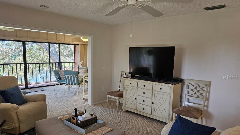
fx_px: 165
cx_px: 119
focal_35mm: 26
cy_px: 77
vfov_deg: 44.3
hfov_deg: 71.9
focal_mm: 6.3
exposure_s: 1/120
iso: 160
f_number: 1.7
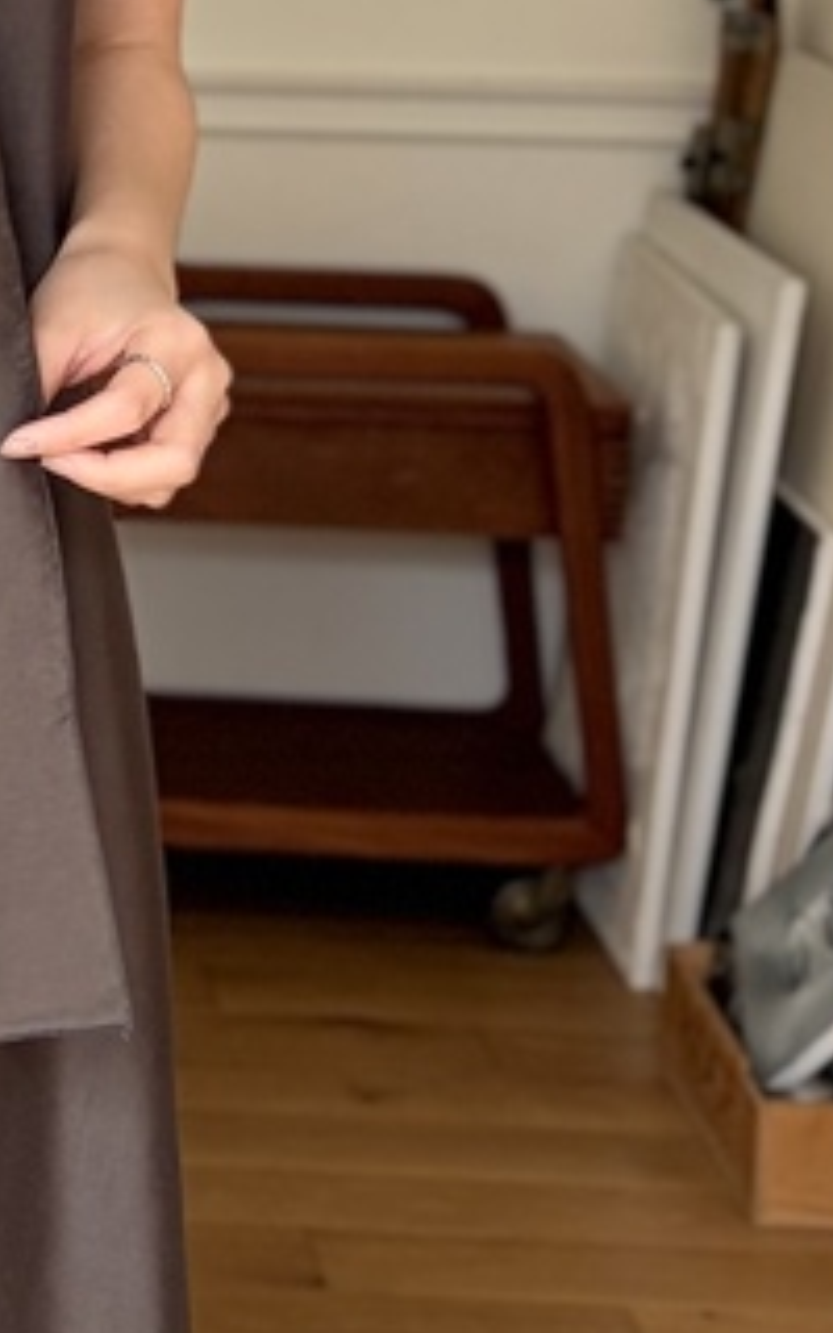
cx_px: -275
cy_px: 1008
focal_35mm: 86
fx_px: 3124
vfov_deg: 23.8
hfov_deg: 14.5
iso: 64
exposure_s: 1/122
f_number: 1.6
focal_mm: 5.96
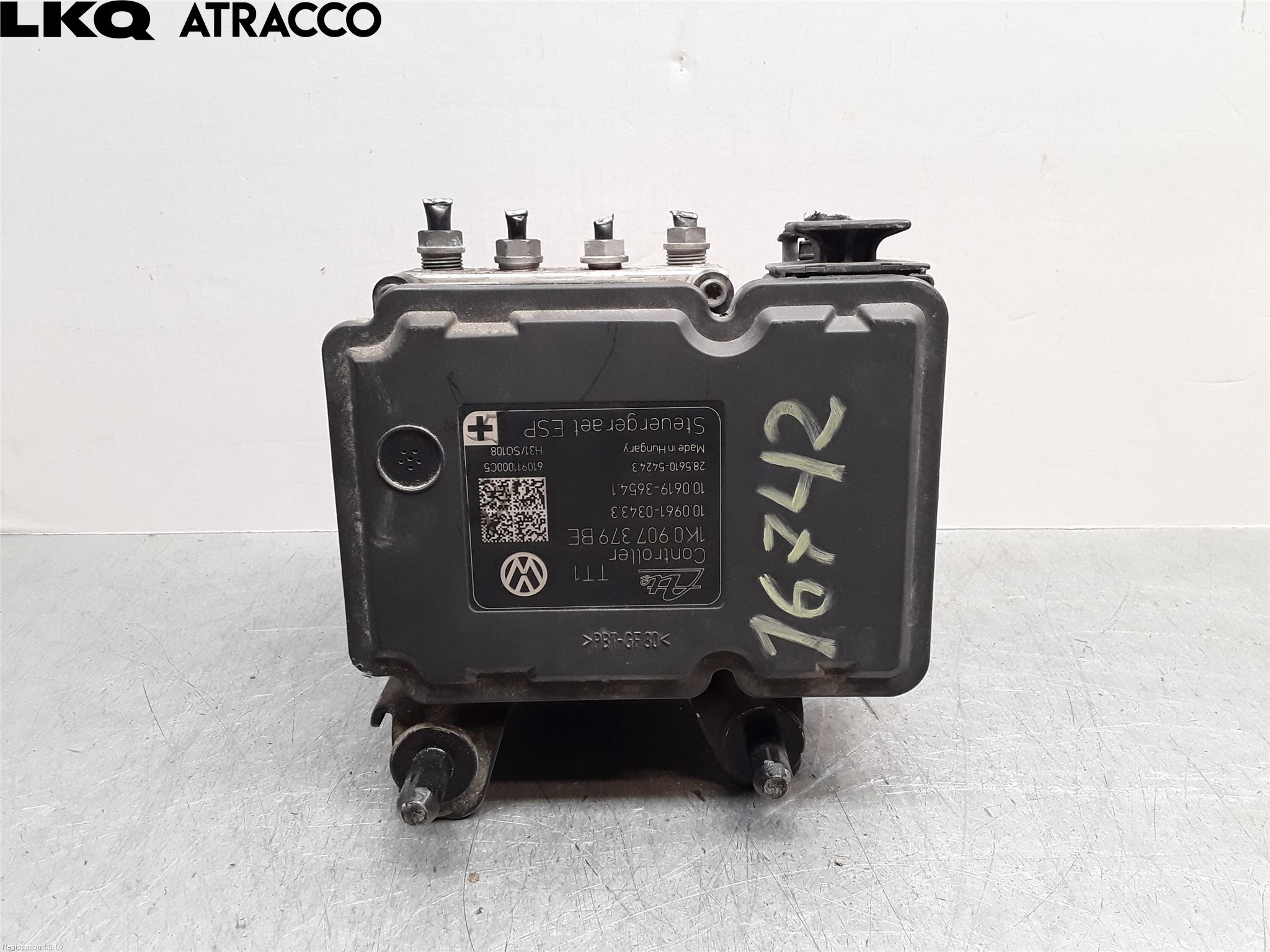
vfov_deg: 49.7
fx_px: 1027
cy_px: 476
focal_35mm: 28
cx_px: 635
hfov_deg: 63.4
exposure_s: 1/50
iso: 80
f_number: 1.9
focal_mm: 2.91
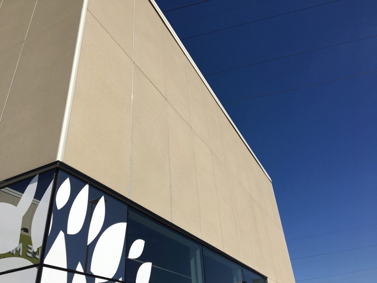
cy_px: 142
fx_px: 316
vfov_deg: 48.2
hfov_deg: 61.7
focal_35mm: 29
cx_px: 188
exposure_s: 1/2653
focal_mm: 4.15
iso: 25
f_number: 2.2
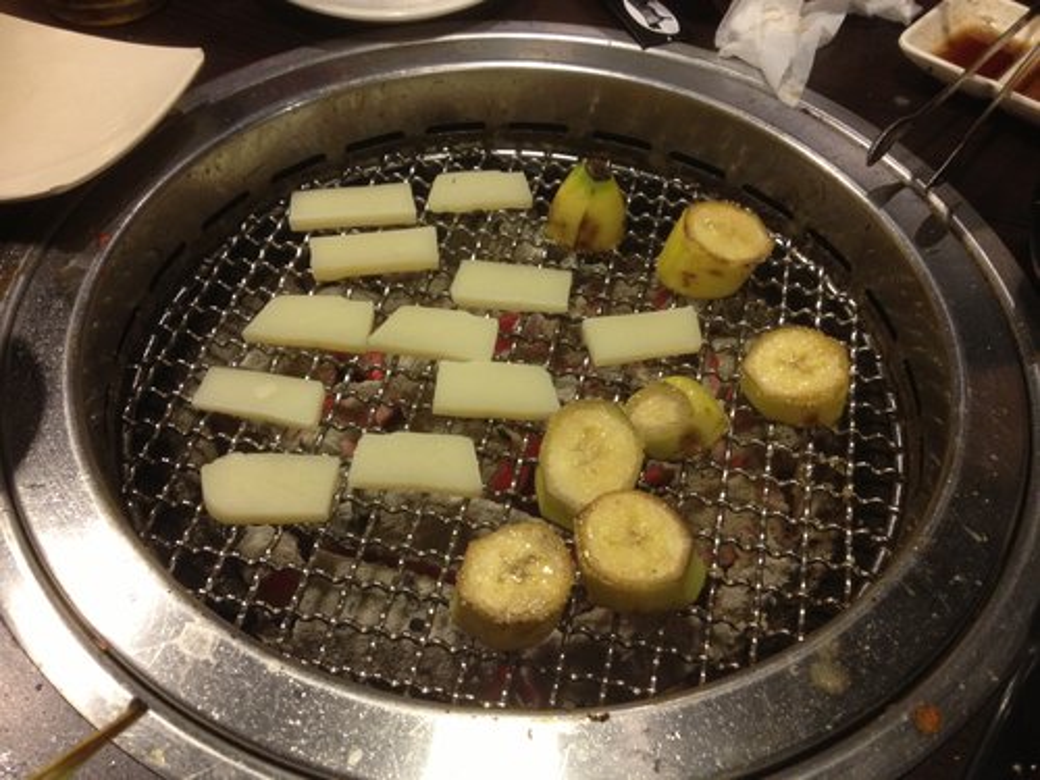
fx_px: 1052
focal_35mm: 35
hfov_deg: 52.6
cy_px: 390
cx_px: 520
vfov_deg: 40.7
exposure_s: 1/20
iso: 160
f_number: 2.4
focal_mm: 4.28
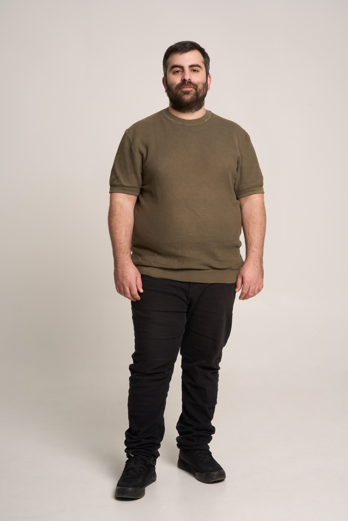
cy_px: 260
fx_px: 913
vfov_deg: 31.9
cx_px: 174
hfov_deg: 21.6
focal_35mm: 63
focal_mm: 63
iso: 100
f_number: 11
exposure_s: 1/125
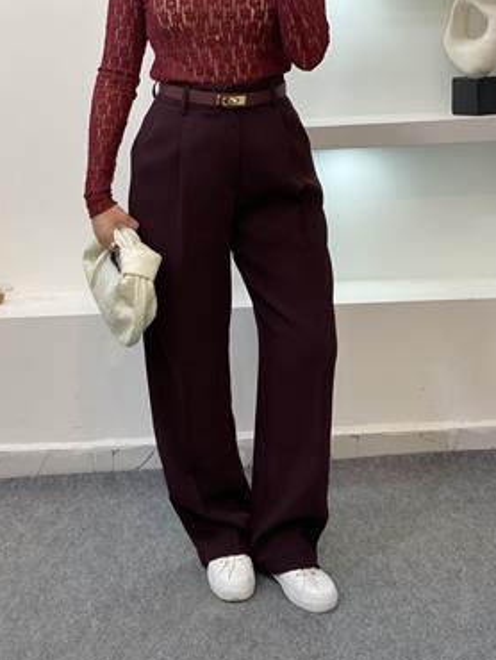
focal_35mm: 58
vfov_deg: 33.2
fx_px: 1107
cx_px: 230
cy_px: 326
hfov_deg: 25.3
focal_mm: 6
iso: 125
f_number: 2
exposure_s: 1/100
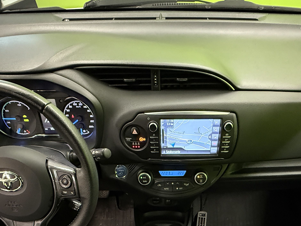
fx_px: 261
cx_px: 174
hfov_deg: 59.7
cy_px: 229
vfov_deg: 40.6
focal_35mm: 30
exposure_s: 1/50
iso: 1000
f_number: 2.2
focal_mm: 2.22
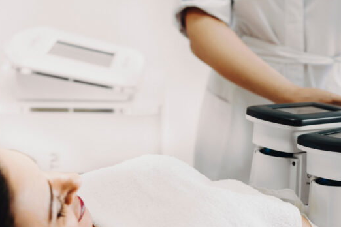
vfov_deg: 13.9
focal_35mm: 98
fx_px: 928
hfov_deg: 20.8
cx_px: 189
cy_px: 190
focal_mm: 50
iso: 400
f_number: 3.2
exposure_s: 1/160
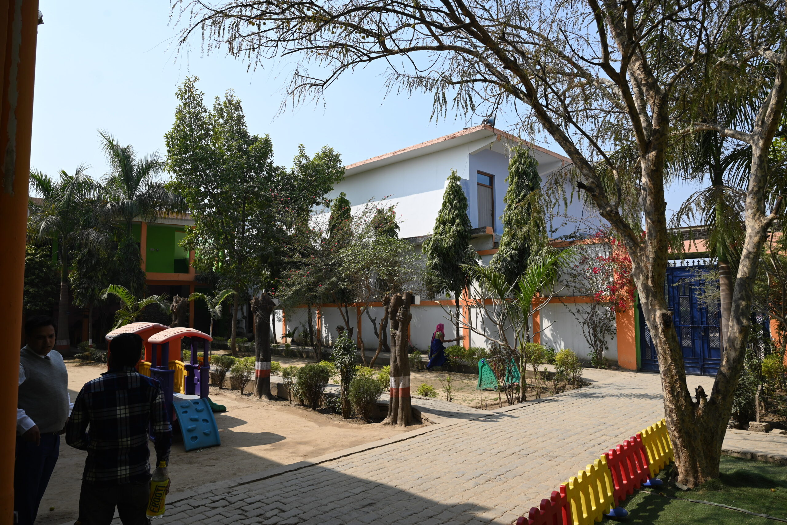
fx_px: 525
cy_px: 262
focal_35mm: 24
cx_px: 394
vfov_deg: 53.2
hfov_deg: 73.7
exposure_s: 1/250
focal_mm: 24
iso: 100
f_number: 8
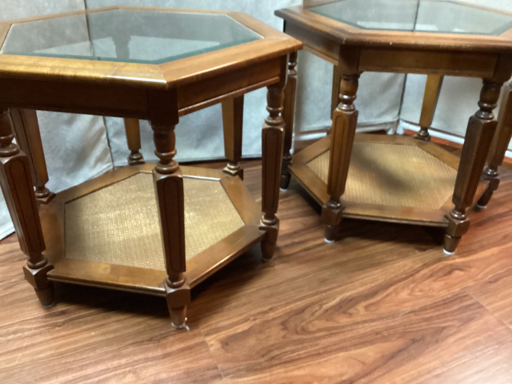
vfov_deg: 45.4
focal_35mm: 31
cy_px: 192
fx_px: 459
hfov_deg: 58.3
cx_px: 256
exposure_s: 1/30
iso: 640
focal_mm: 3.3
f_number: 2.4
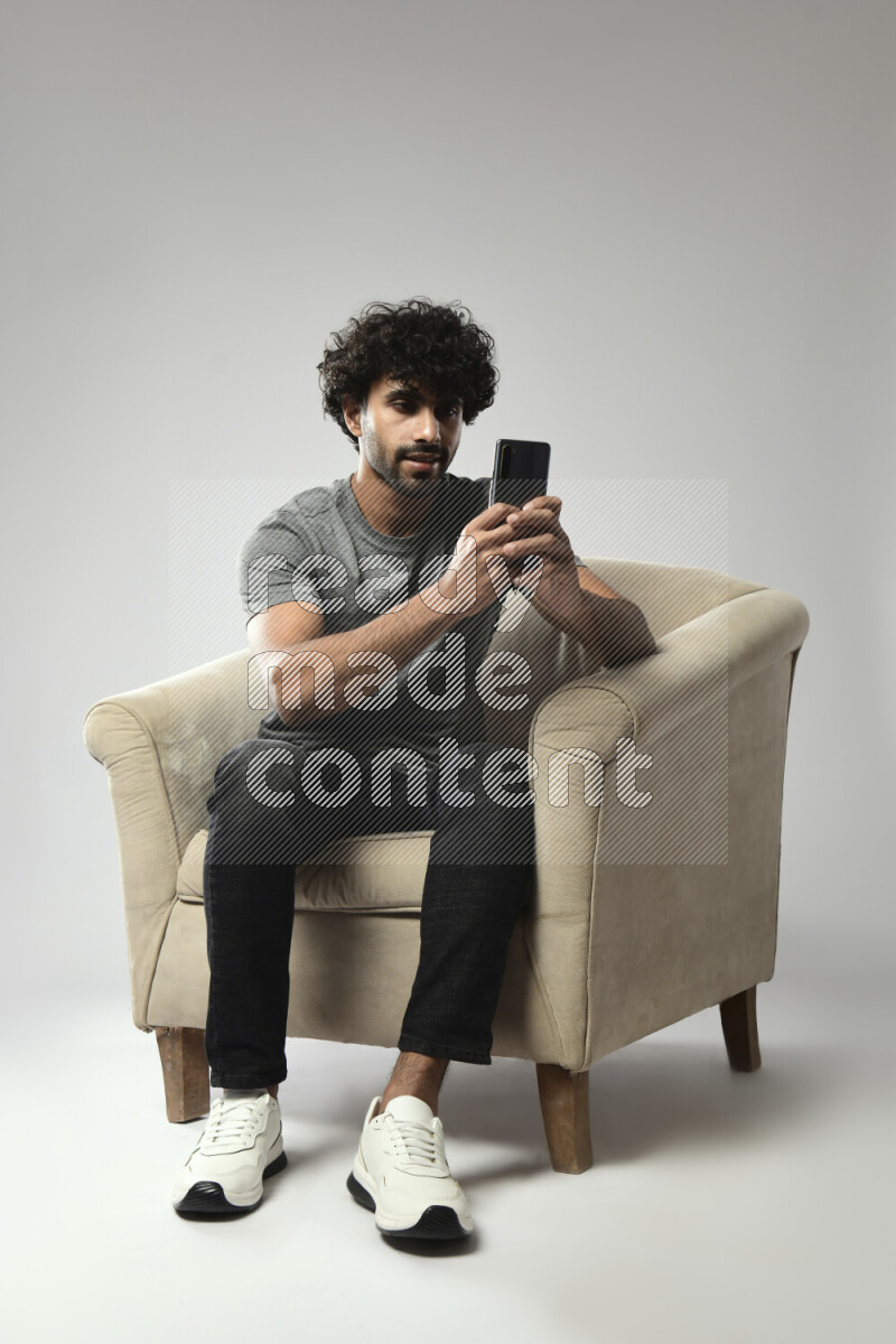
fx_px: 1419
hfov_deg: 35.1
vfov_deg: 50.7
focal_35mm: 38
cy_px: 672
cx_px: 448
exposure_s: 1/125
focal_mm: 38
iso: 400
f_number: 5.6
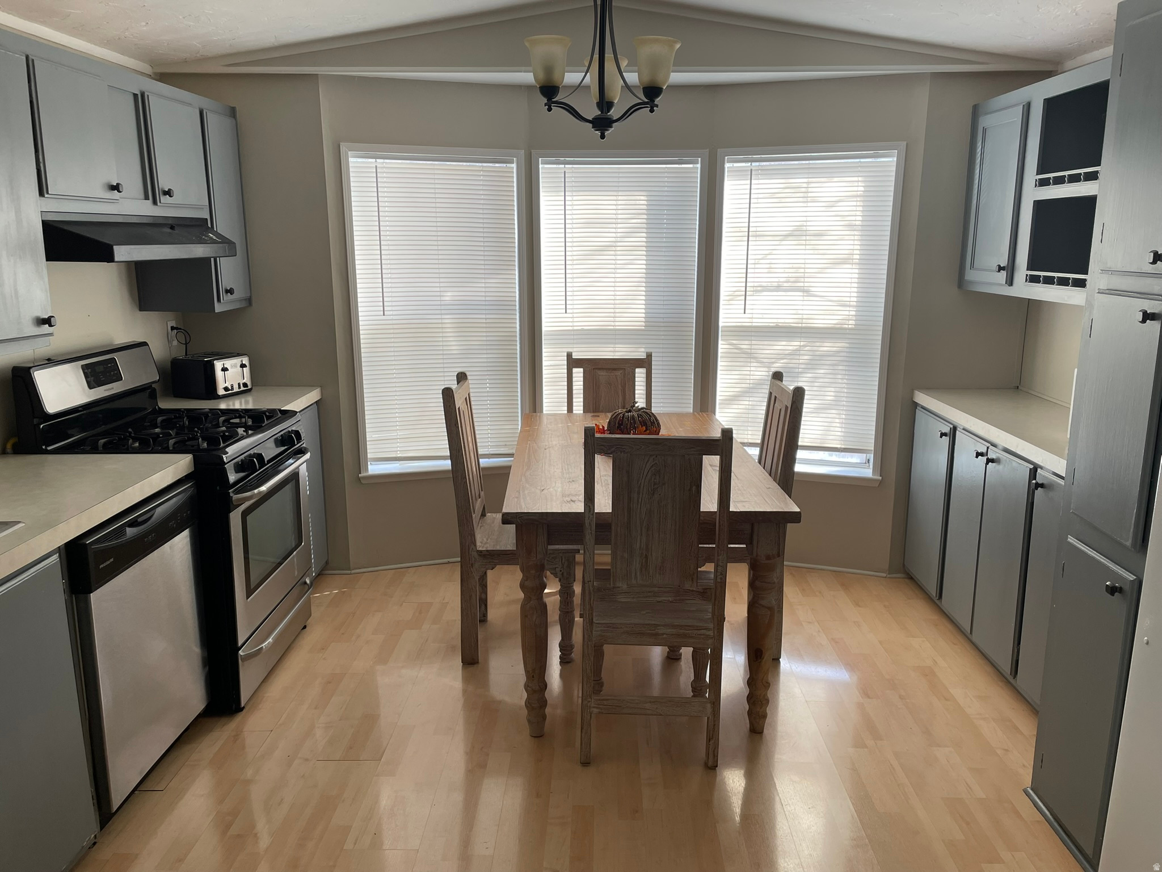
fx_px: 873
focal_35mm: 26
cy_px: 436
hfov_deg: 67.3
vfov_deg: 53.1
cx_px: 581
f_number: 1.6
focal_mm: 4.2
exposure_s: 1/142
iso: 32
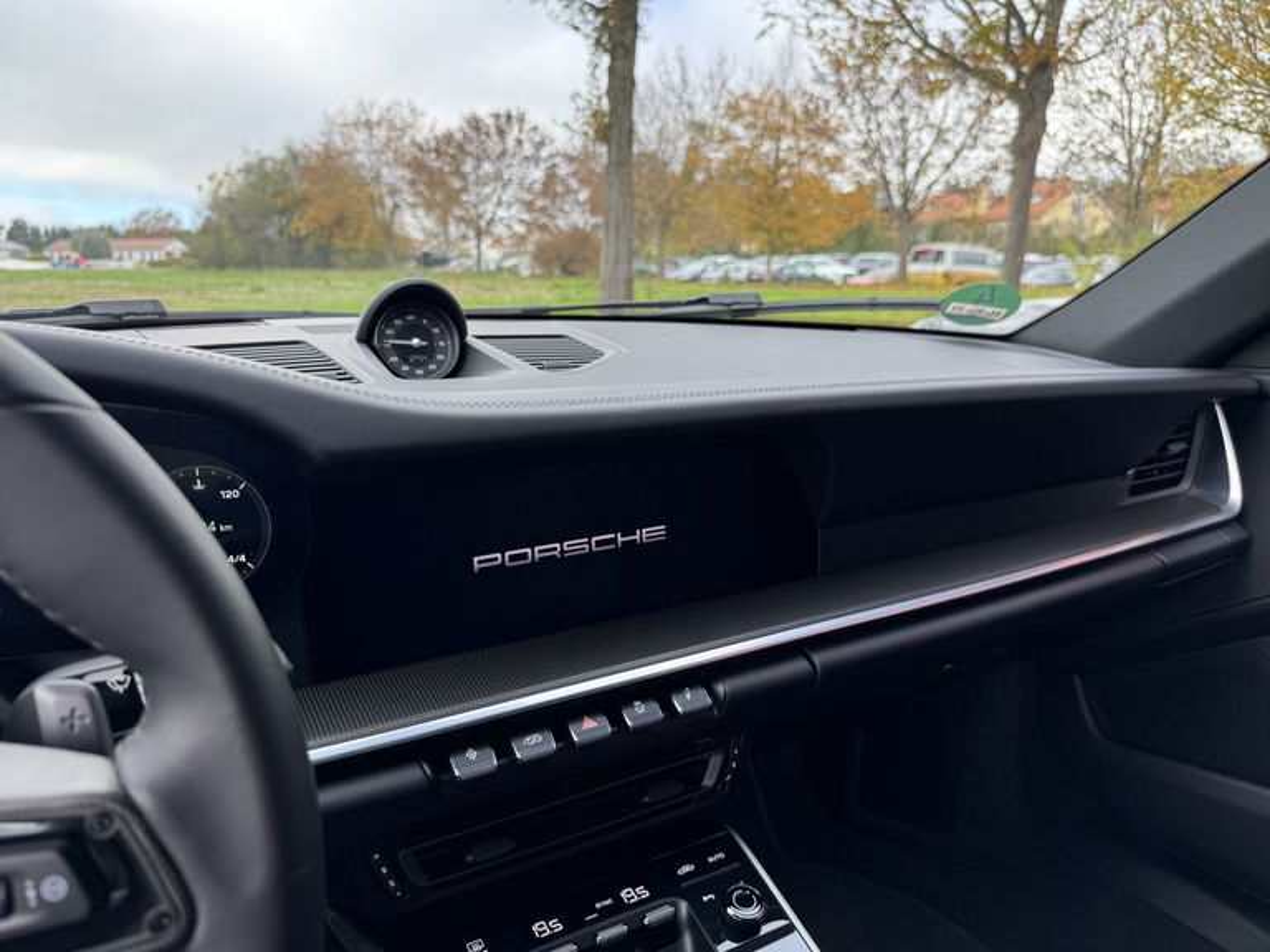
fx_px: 881
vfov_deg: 56.8
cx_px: 635
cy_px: 476
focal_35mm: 24
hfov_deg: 71.6
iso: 80
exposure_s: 1/315
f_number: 1.78
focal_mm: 6.76
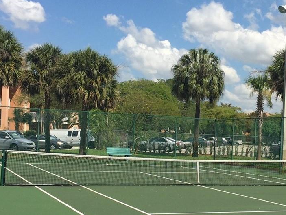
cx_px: 212
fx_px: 545
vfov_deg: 22.2
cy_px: 137
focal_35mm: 66
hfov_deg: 29.0
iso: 32
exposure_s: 1/3049
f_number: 2.2
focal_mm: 4.15
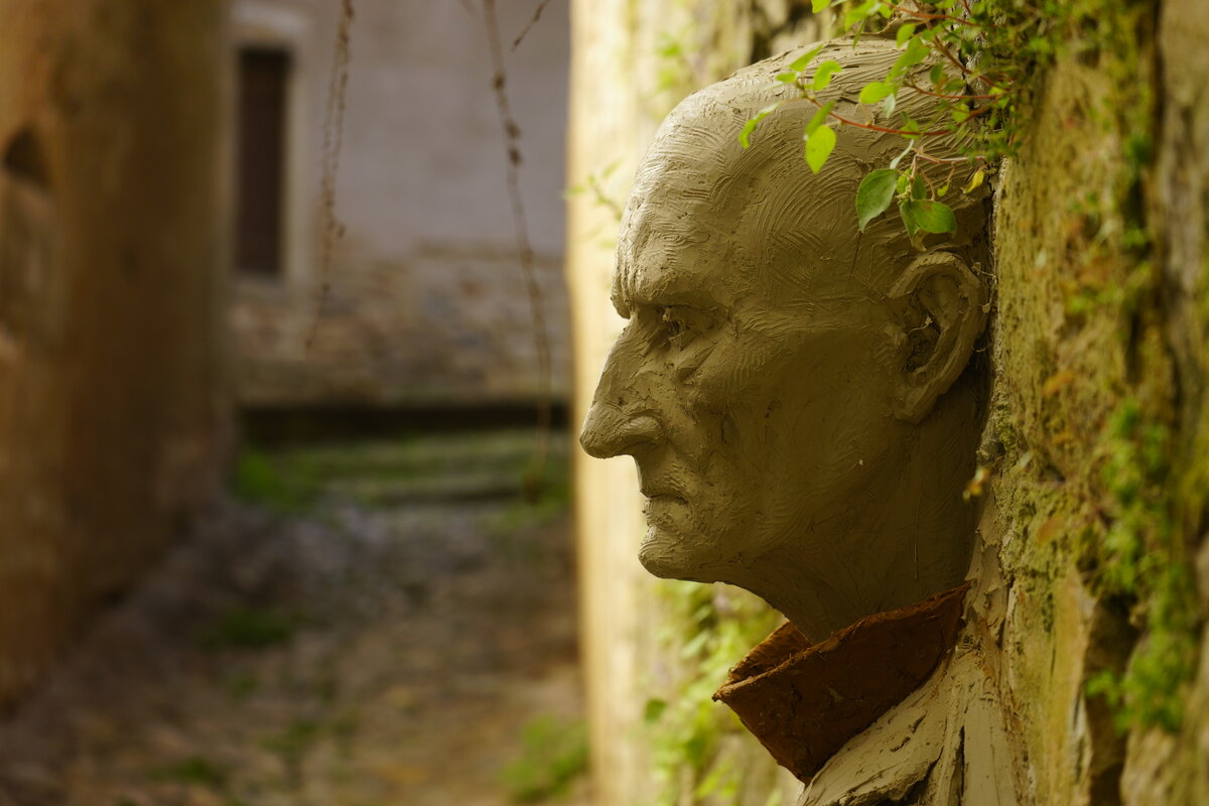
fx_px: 2351
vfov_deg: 19.5
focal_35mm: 70
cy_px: 403
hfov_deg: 28.8
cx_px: 604
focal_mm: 70
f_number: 5.6
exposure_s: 1/80
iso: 200
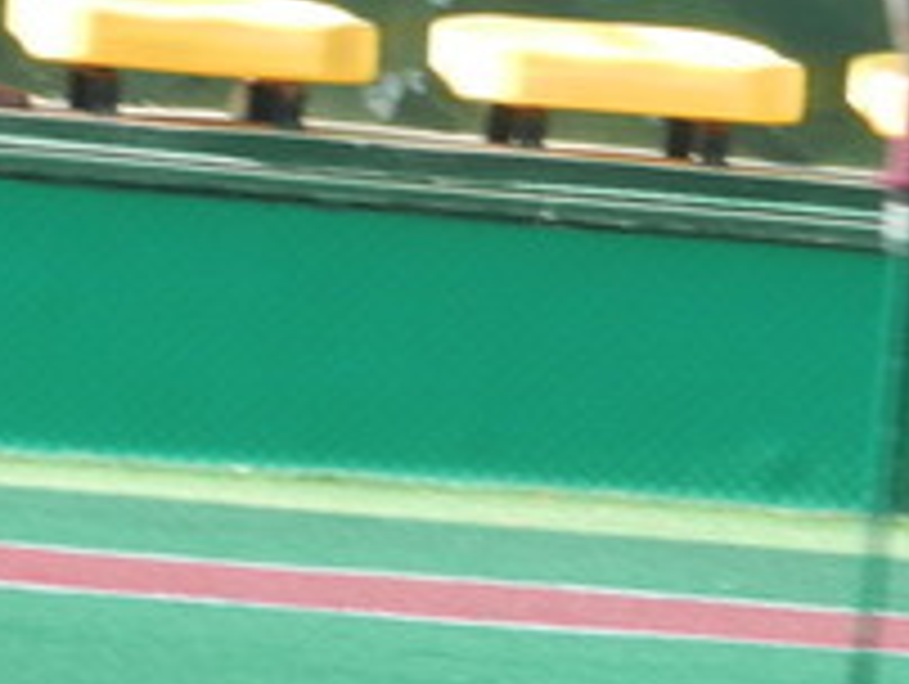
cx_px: 387
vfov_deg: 2.0
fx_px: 19665
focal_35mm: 748
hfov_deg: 2.6
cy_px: -68
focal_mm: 45.3
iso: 160
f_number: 5.3
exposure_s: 1/100
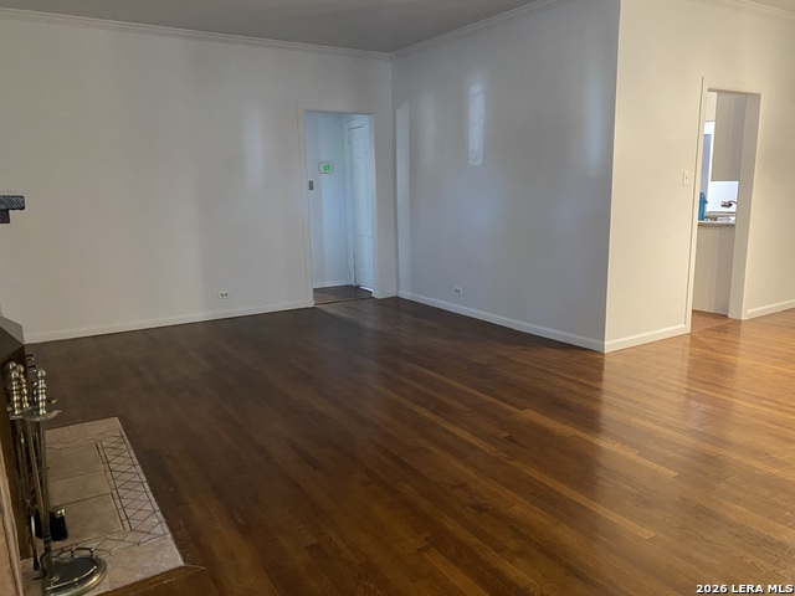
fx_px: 597
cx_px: 398
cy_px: 298
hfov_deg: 67.3
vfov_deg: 53.1
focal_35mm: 26
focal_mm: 4.25
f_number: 1.8
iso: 500
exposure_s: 1/30
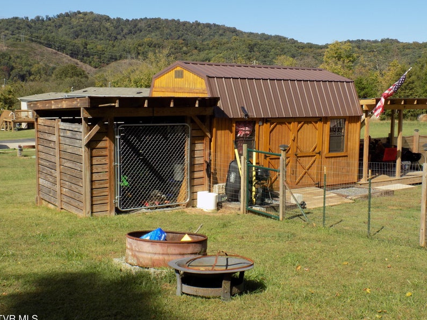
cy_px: 163
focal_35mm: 44
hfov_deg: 42.9
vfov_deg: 32.9
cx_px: 225
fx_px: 543
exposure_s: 1/640
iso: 80
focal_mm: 7.3
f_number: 3.6
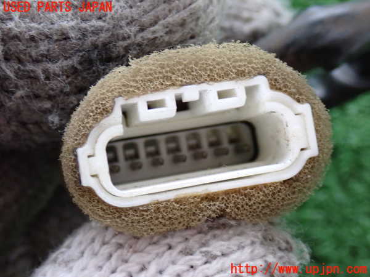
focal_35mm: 71
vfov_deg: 20.7
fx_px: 759
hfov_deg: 27.4
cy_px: 138
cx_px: 185
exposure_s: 1/15
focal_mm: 12.73
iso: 1000
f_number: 3.9
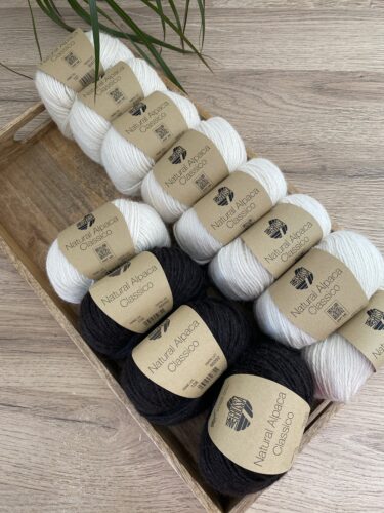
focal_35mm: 26
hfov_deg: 53.1
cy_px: 256
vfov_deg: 67.3
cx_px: 192
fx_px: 385
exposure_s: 1/107
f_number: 1.8
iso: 125
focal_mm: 4.25
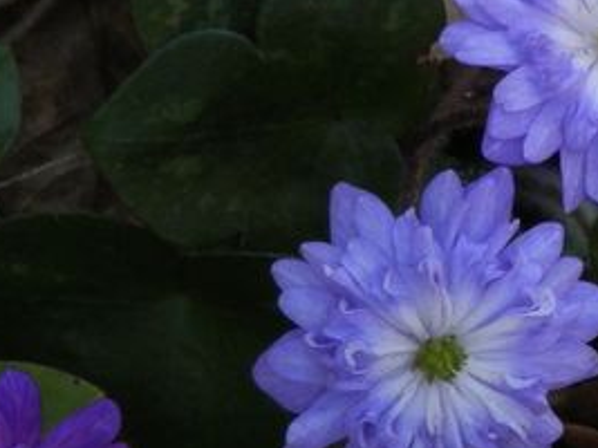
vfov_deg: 4.7
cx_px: 829
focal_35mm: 318
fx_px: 5491
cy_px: -67
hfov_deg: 6.2
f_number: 5
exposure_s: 1/160
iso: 160
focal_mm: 19
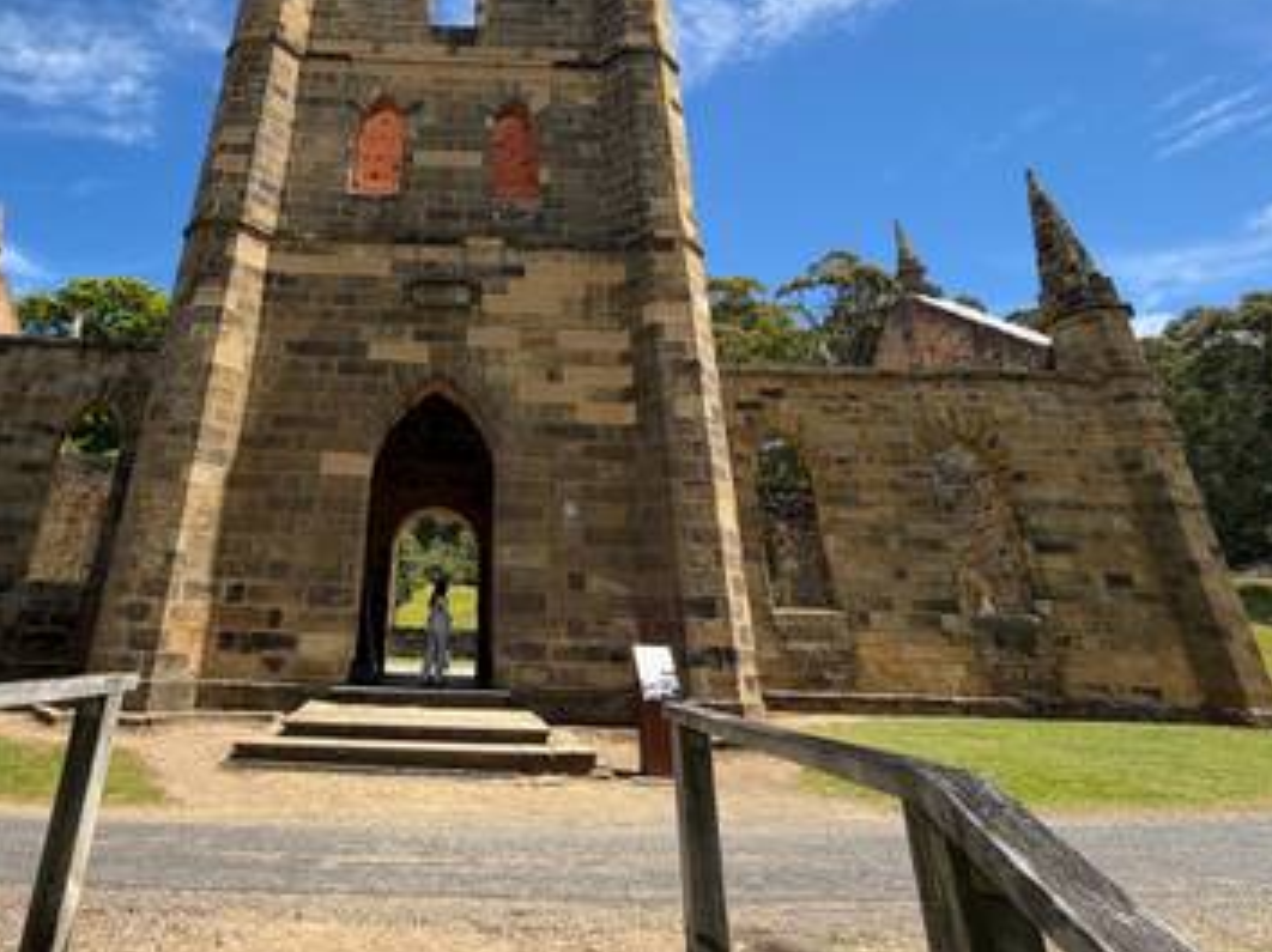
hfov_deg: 82.6
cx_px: 453
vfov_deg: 67.4
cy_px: 348
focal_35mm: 19
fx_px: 698
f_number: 2.2
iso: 32
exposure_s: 1/770
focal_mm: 2.22
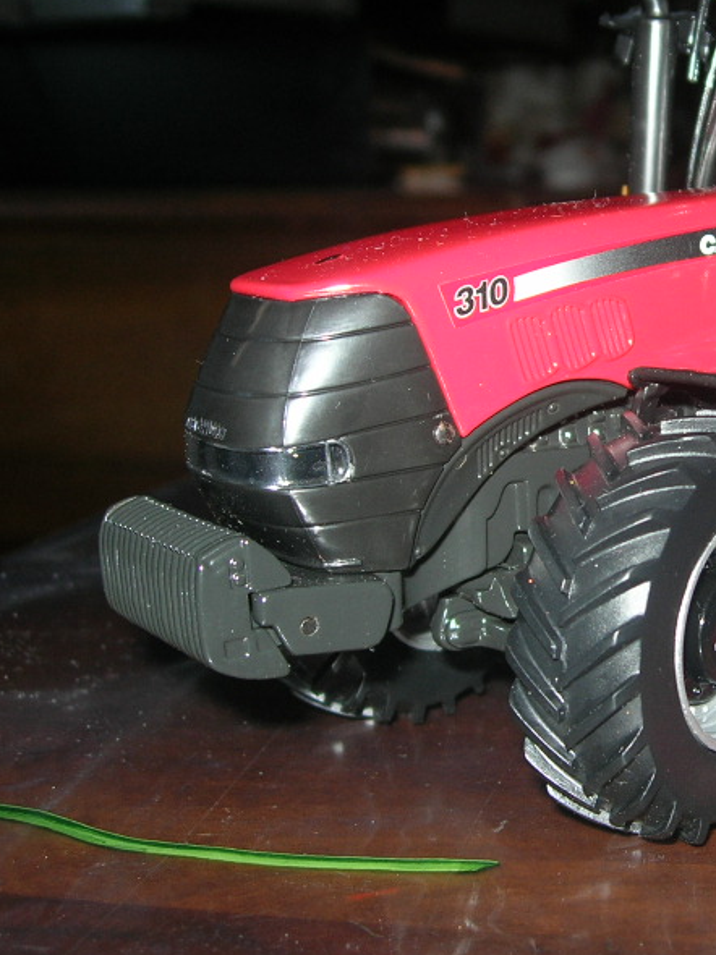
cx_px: 752
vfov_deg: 29.4
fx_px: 1822
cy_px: 458
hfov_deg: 21.3
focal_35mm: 66
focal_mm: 7.8
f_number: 2.8
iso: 64
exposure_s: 1/60.1
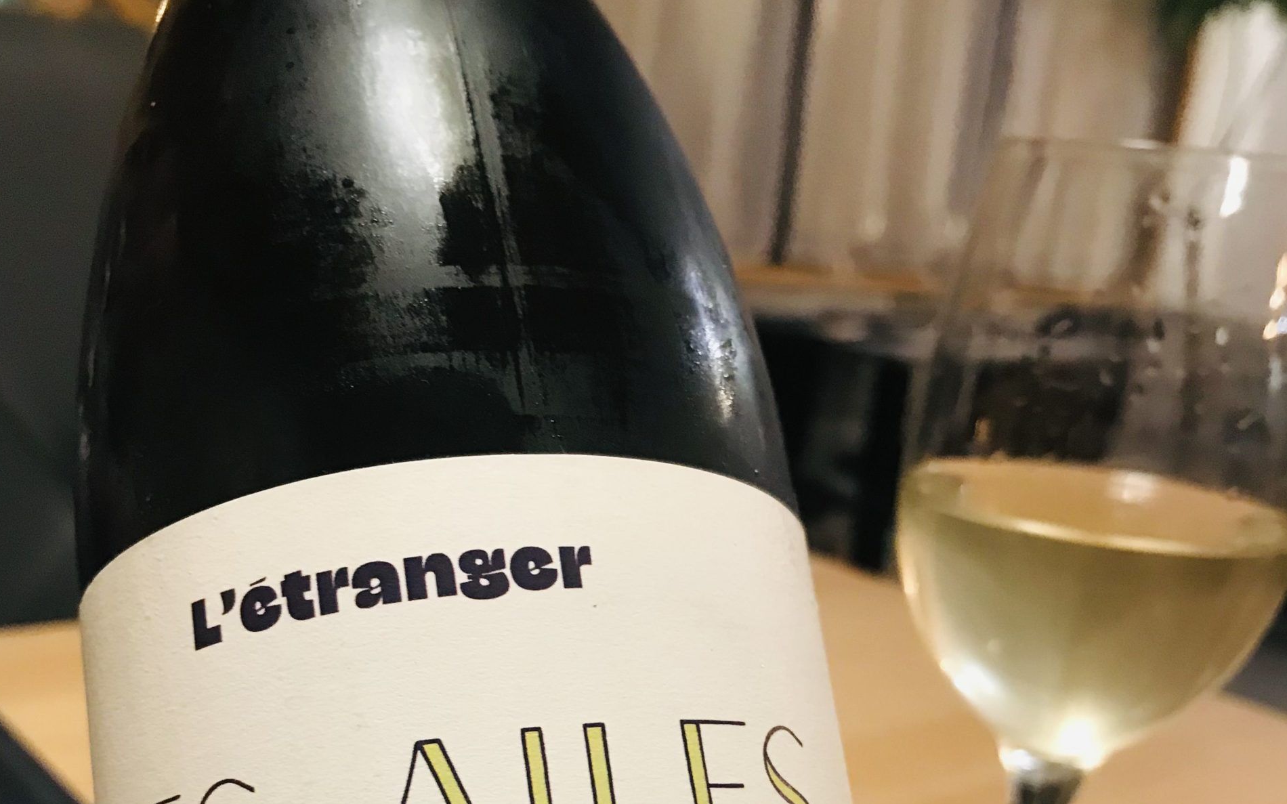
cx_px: 641
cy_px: 790
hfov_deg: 49.3
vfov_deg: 30.0
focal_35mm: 40
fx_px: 1403
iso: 80
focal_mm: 3.99
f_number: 1.8
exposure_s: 1/17
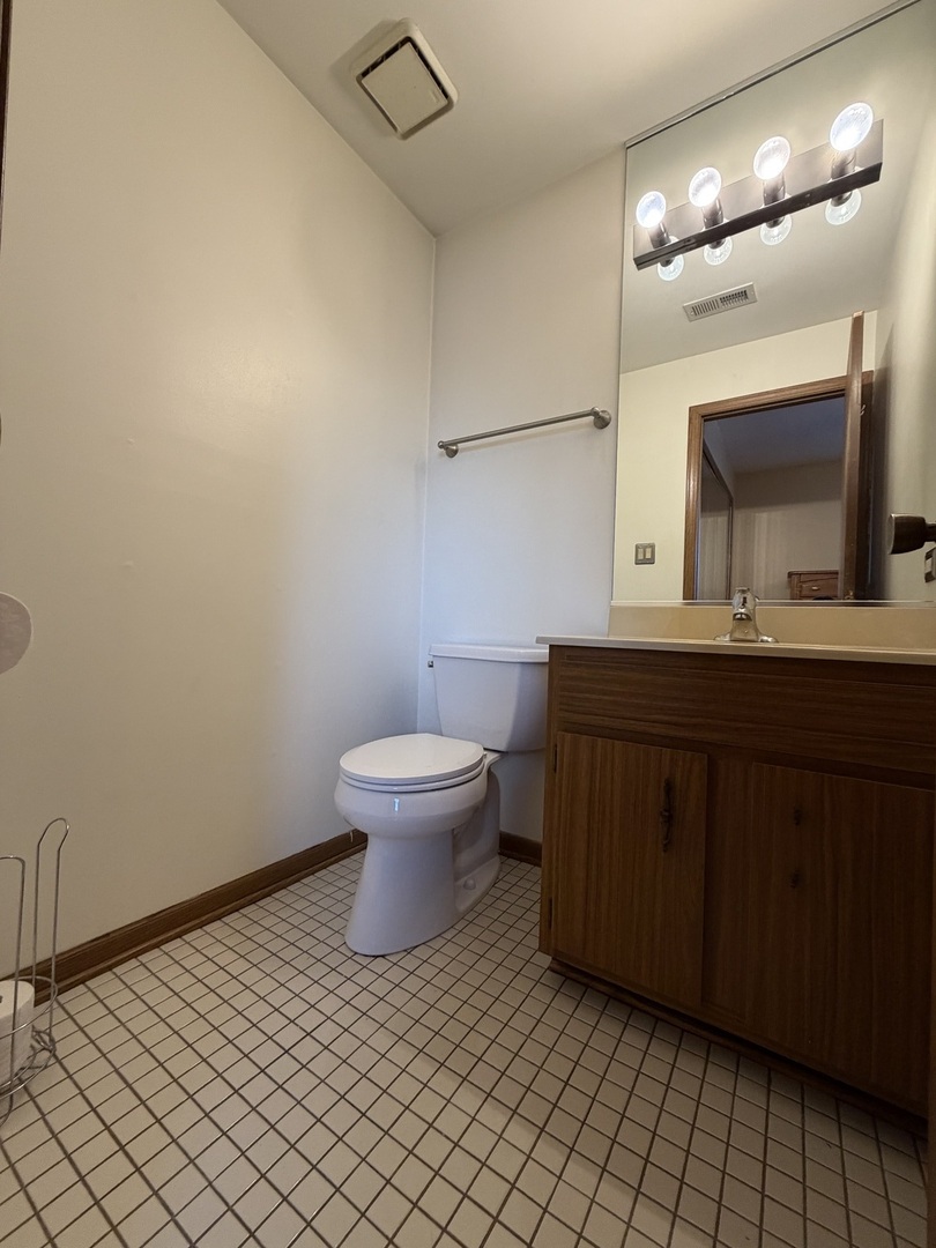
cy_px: 624
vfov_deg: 102.1
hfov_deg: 85.7
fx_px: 505
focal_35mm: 14
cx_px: 468
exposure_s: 1/60
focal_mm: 2.22
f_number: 2.2
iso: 320
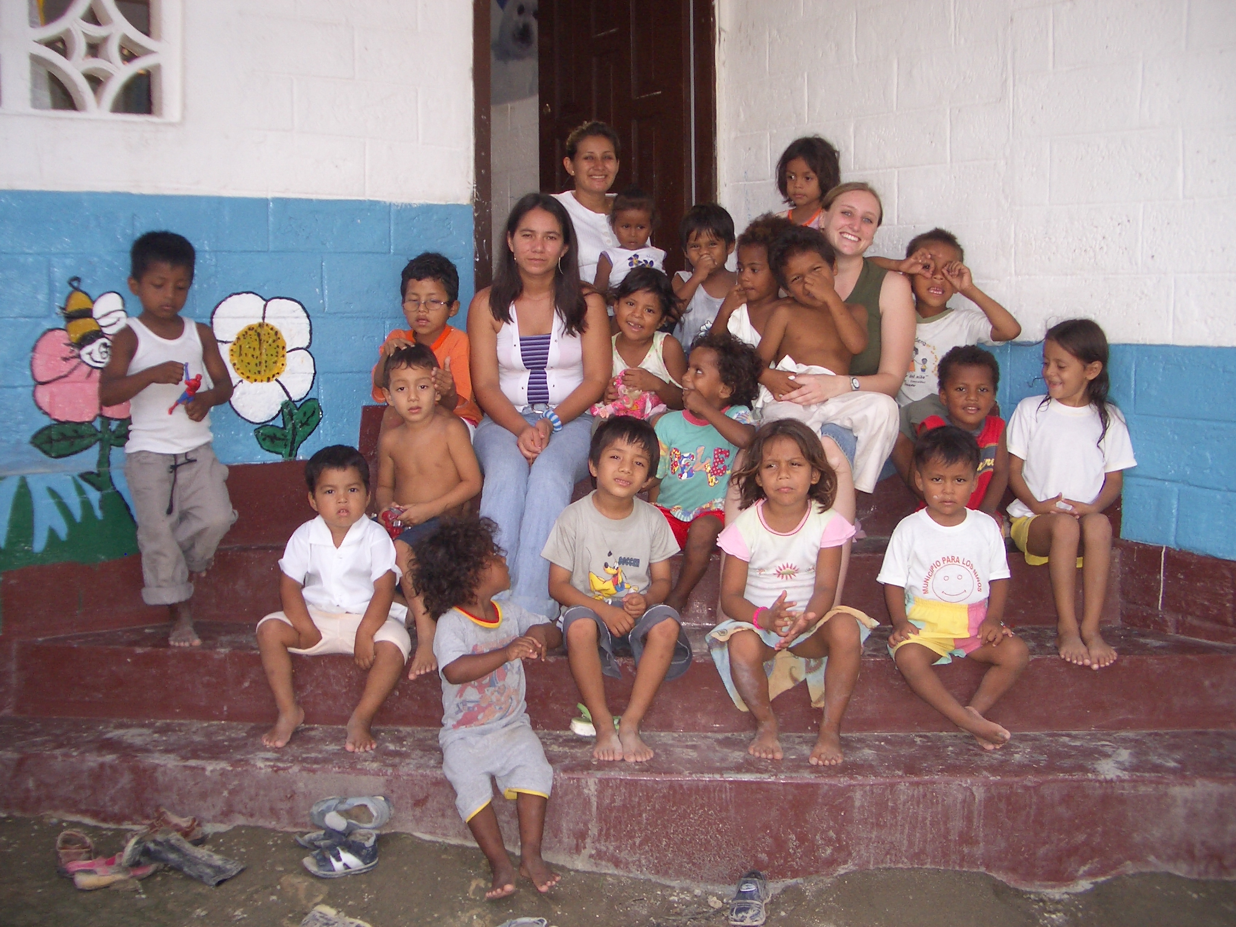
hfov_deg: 52.6
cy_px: 464
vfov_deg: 40.7
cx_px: 618
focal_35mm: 35
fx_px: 1250
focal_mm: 5.8
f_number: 2.6
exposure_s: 1/640
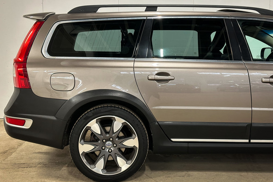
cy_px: 87
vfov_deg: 26.5
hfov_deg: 38.9
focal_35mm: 51
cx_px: 135
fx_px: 387
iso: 200
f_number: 1.8
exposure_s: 1/35
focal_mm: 6.86
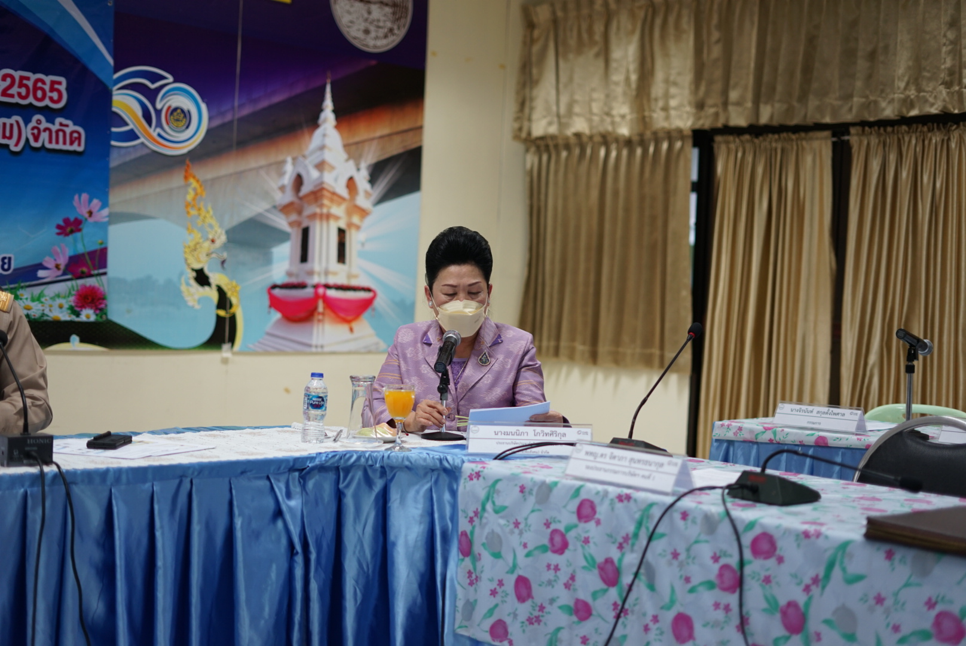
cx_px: 483
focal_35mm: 50
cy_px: 323
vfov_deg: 27.0
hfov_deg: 39.6
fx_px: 1343
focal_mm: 50
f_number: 2
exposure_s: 1/200
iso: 400
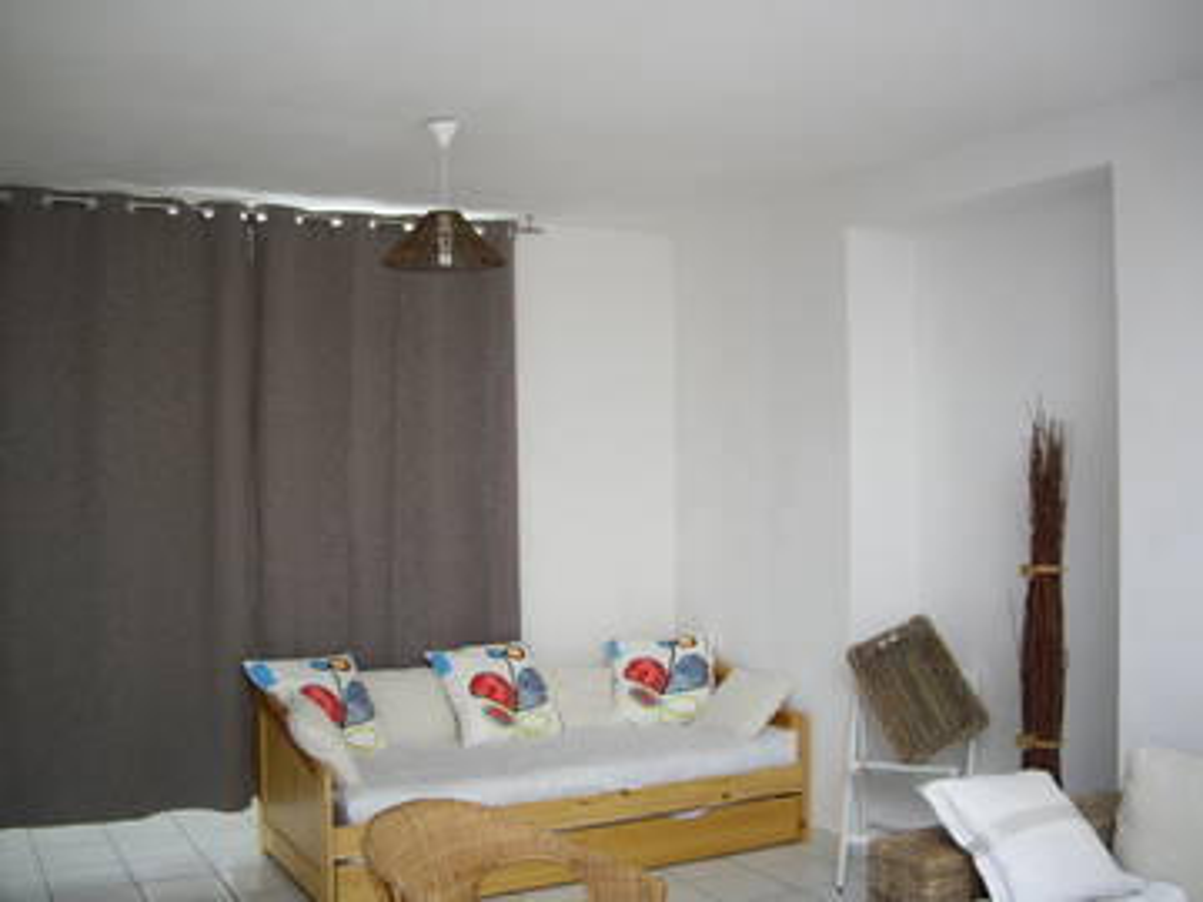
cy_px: 451
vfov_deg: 37.7
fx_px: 1321
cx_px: 602
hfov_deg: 49.0
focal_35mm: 38
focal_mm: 7.9
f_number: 2.8
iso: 200
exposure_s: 1/50
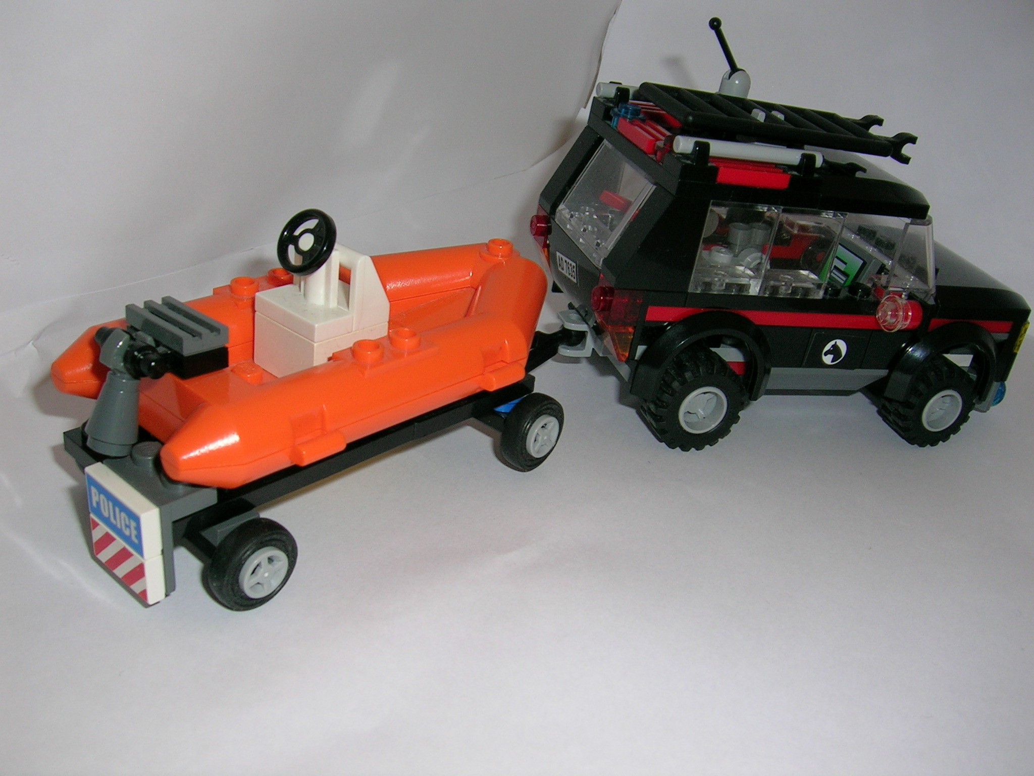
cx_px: 517
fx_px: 1045
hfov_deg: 52.6
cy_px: 388
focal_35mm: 35
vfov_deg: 40.7
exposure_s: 1/60.1
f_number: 4.8
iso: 50
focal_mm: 5.4
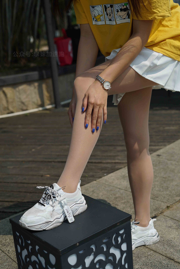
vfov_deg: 39.6
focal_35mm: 50
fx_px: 374
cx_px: 90
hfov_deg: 27.0
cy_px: 134
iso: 100
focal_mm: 50
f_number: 4
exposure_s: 1/2500
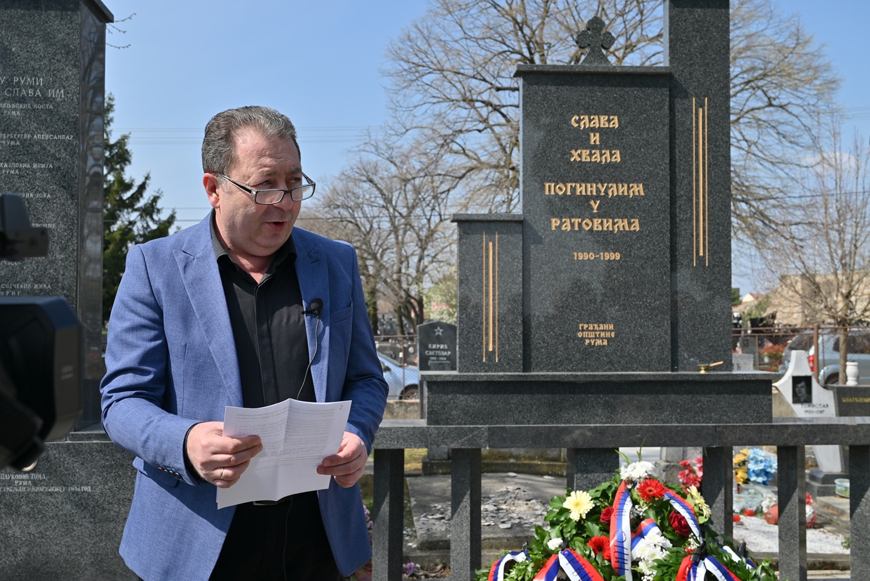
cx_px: 435
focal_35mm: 39
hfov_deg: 49.5
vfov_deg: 34.2
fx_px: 943
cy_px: 290
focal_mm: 39
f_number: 8
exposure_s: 1/400
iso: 100
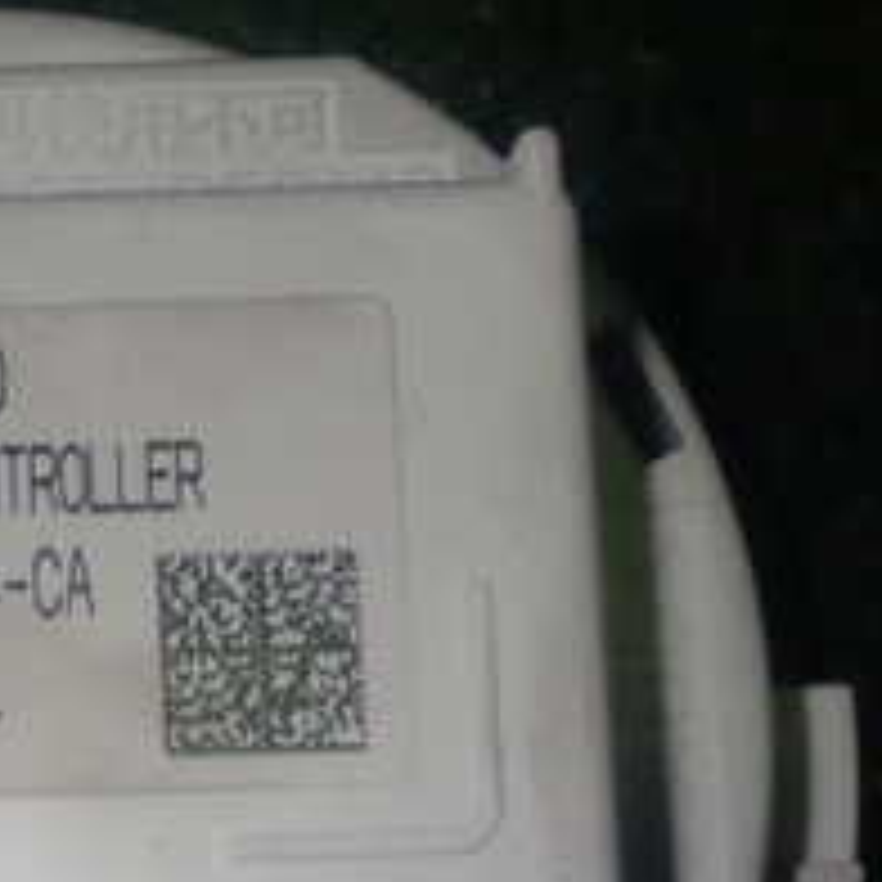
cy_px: 752
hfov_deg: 13.6
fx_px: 3661
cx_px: 14
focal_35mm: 127
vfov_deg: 13.6
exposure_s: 1/50
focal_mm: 8.4
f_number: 9
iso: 200
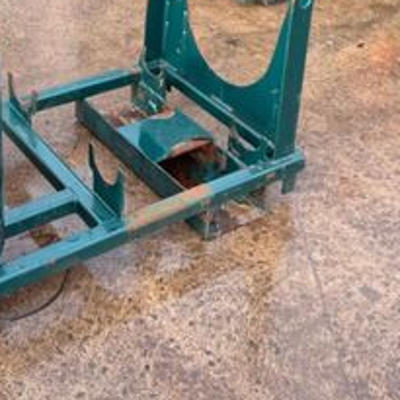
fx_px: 811
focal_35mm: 62
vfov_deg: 26.4
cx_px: 174
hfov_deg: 27.7
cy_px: 8
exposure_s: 1/898
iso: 80
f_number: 1.78
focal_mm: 6.76
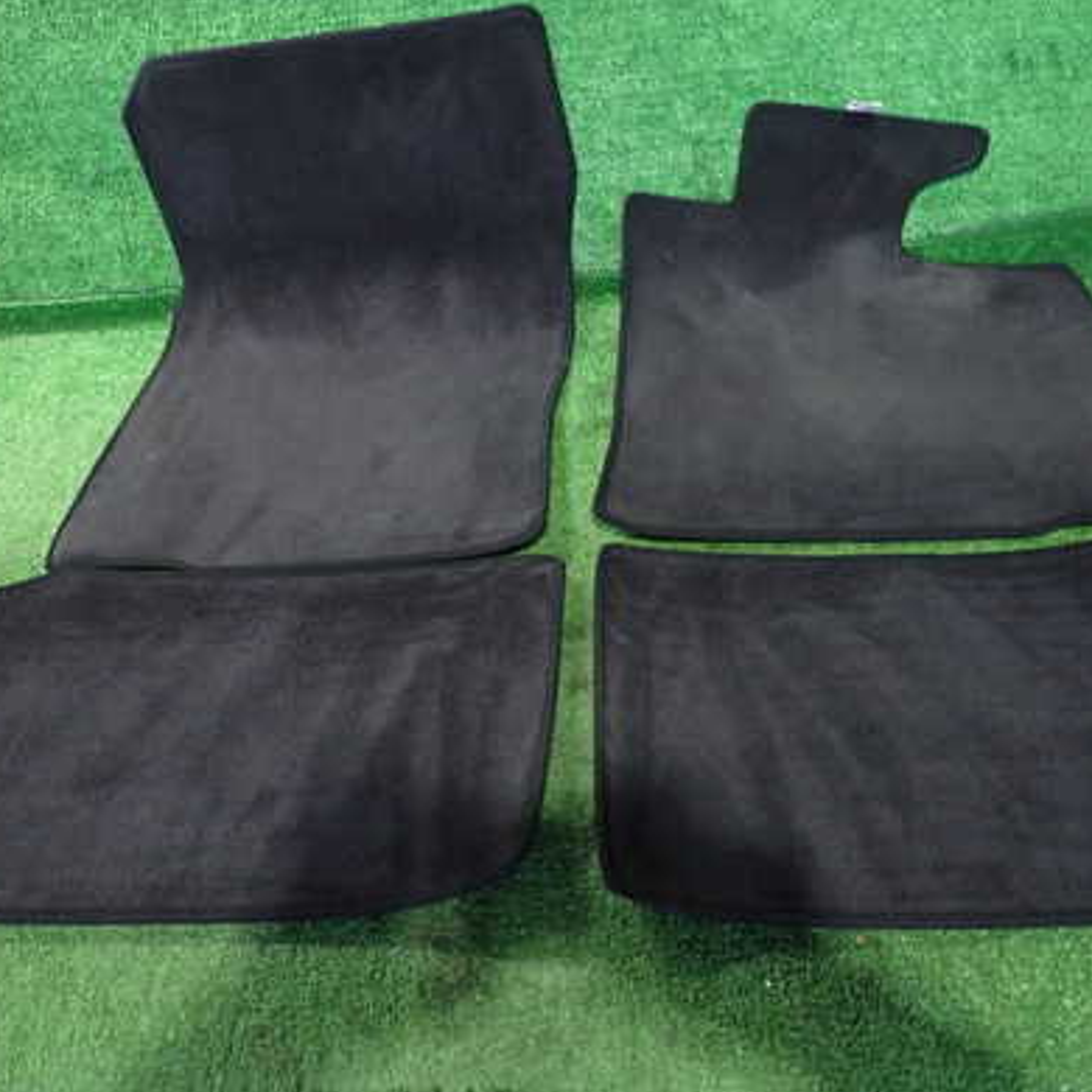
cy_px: 535
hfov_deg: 48.4
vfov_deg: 48.4
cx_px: 577
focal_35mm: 34
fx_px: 1213
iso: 500
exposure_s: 1/30
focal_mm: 4.5
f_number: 2
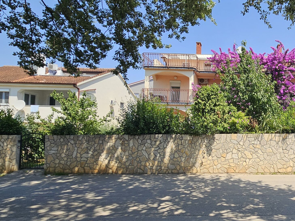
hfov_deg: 61.8
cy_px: 124
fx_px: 213
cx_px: 248
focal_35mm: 25
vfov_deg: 54.7
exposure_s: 1/1619
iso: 50
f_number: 2.2
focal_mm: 2.2
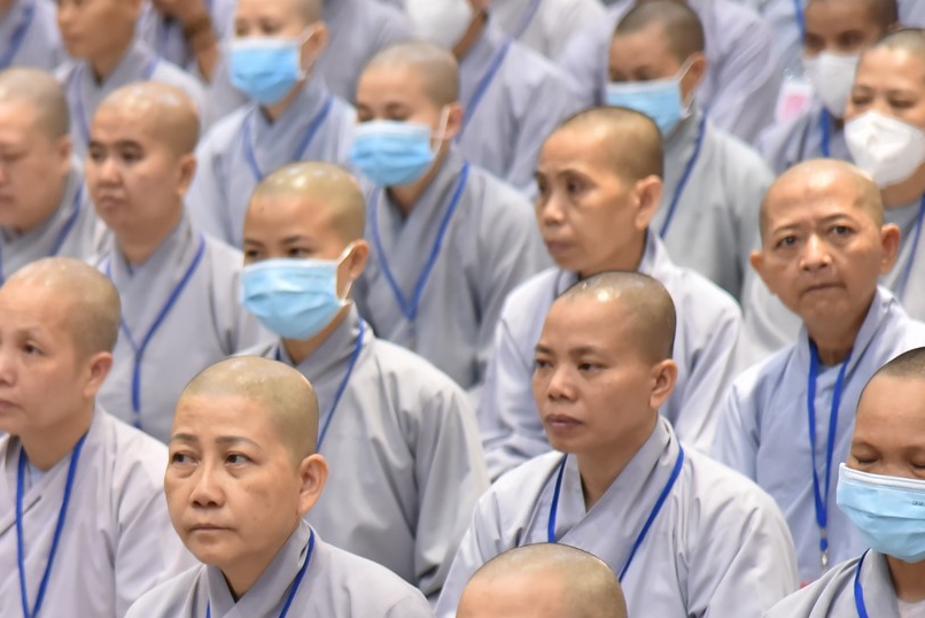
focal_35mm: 286
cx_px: 7
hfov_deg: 7.2
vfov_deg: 4.8
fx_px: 7351
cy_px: 593
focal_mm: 120
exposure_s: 1/125
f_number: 4
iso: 1600
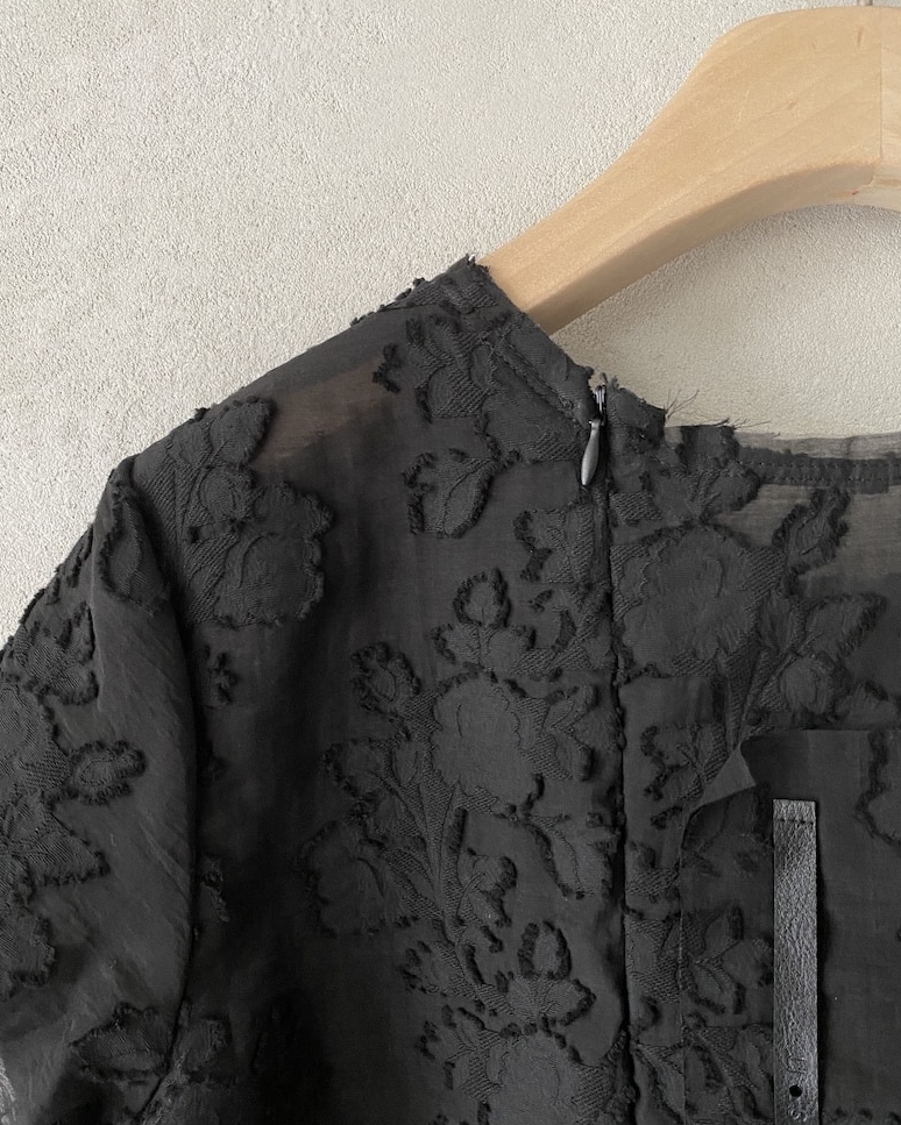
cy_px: 609
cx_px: 453
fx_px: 933
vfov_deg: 62.1
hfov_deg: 51.5
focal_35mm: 28
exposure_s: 1/60
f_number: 1.8
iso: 160
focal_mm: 4.25
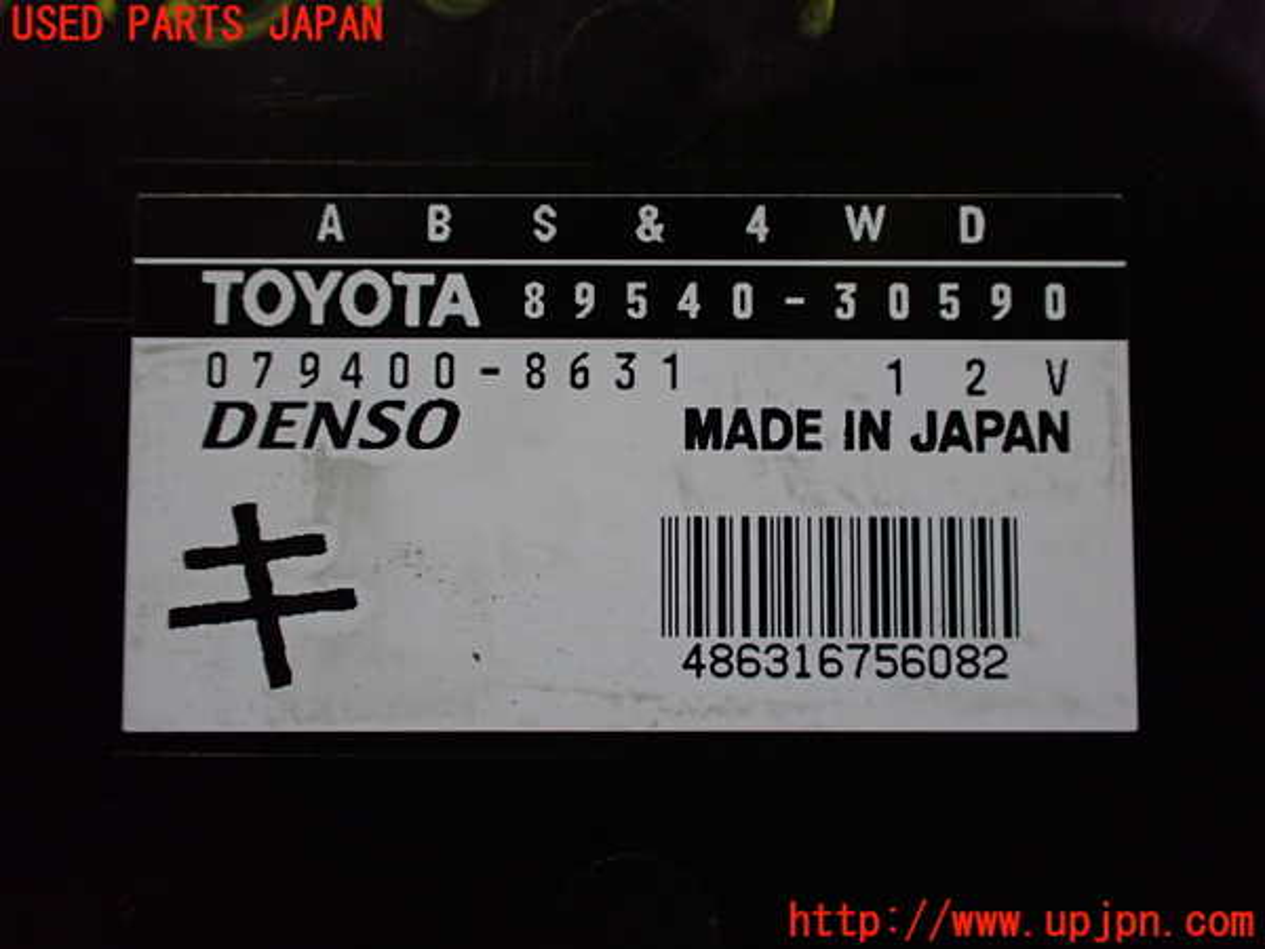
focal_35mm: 30
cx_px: 632
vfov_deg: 46.8
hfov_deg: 60.0
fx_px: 1096
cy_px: 474
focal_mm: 5.4
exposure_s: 1/100
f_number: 2.3
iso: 800
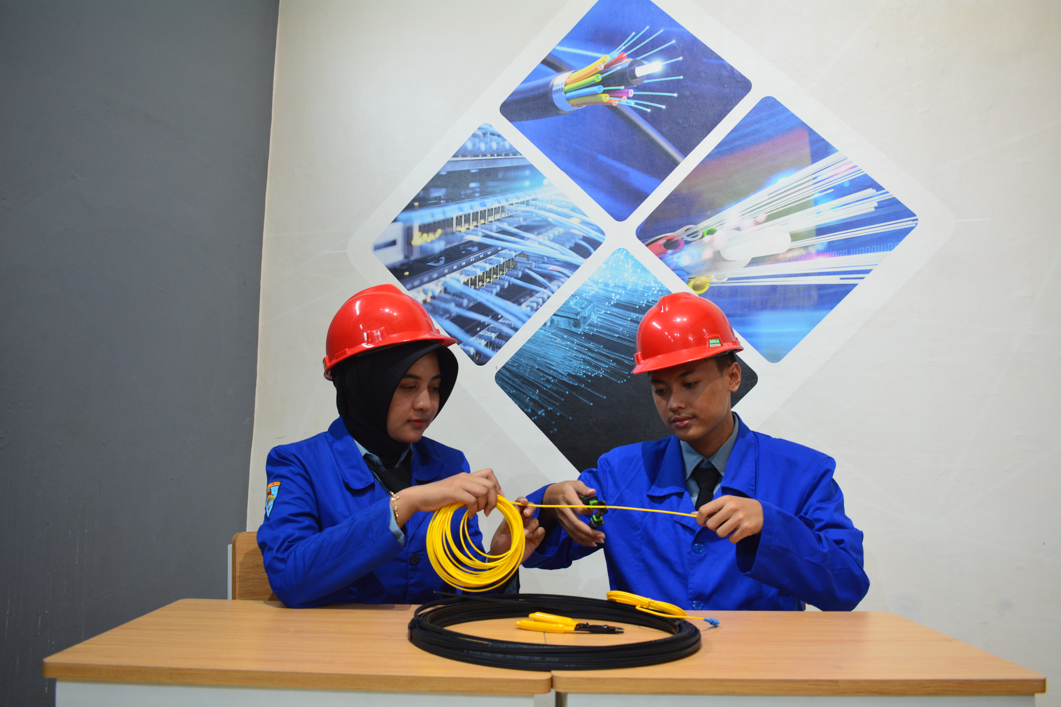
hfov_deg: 59.5
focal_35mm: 32
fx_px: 928
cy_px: 354
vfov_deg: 41.7
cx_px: 530
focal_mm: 21
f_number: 5.6
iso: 800
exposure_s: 1/6
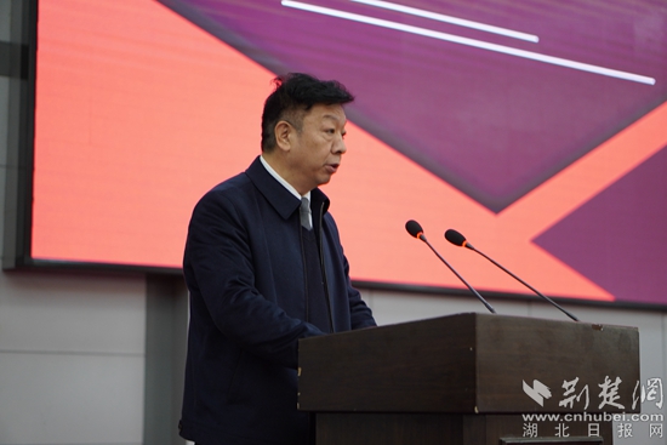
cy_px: 222
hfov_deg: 27.0
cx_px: 334
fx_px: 1390
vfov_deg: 18.2
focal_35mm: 75
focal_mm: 50
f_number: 1.8
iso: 400
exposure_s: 1/80
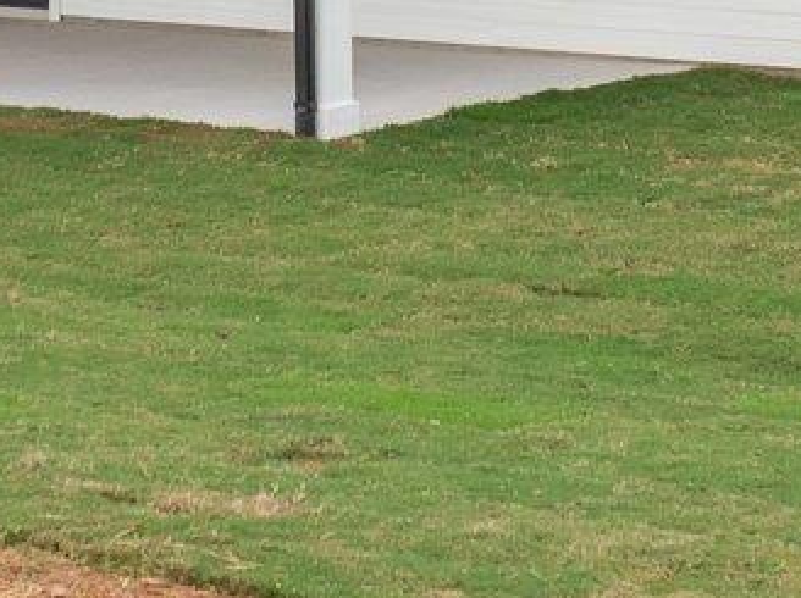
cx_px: 400
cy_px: -714
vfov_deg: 9.1
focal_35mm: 150
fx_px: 3466
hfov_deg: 13.2
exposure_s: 1/60
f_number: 2.8
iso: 100
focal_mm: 12.29
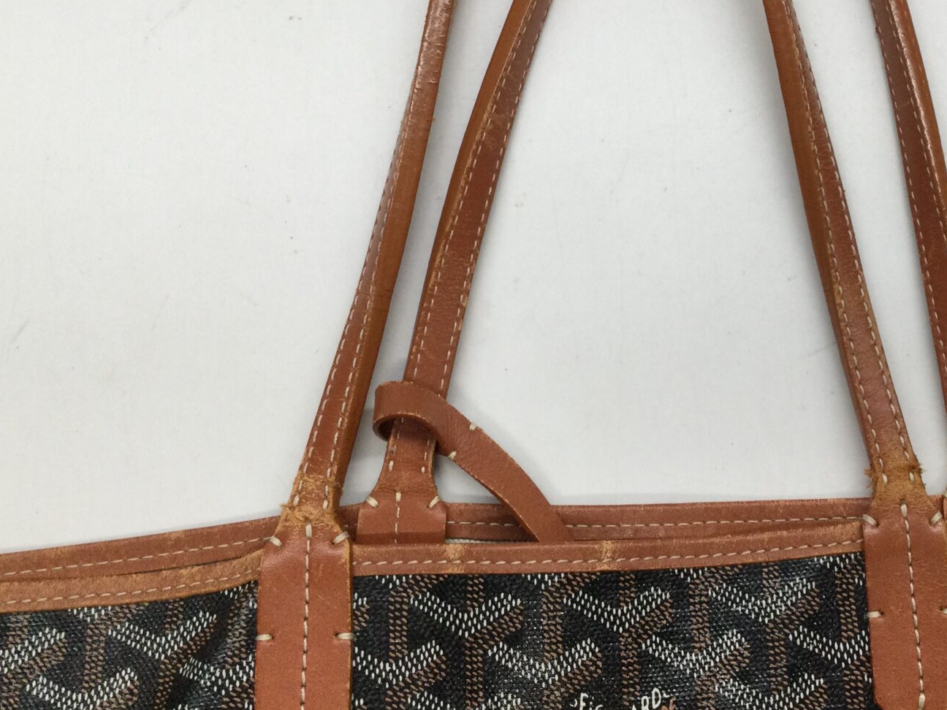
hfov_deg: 38.0
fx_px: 1341
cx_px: 697
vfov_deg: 29.5
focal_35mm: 49
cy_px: 249
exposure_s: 1/30
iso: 25
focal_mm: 3.3
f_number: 2.4
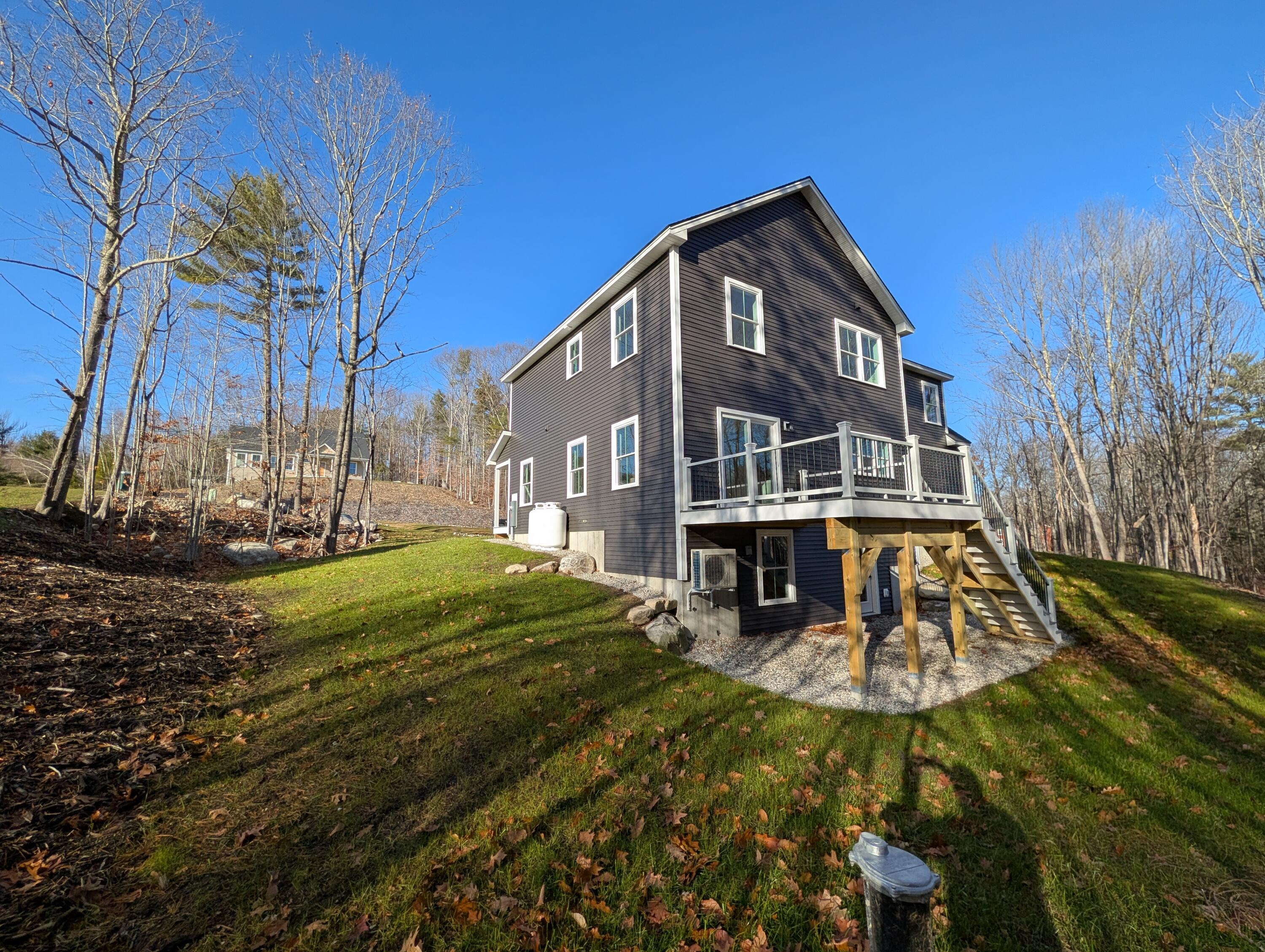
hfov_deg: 110.5
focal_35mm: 12
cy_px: 476
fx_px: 439
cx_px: 632
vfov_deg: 94.6
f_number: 1.7
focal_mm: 2.02
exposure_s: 1/2545
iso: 57
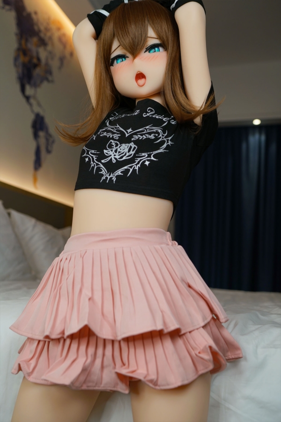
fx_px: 410
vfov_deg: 54.4
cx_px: 140
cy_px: 211
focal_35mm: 35
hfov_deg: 37.9
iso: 250
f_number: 2.8
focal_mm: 35
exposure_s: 1/100
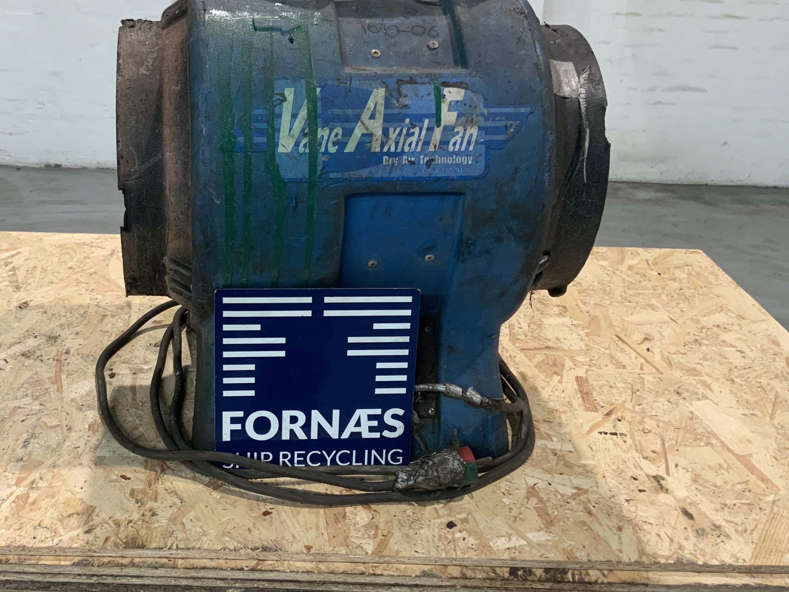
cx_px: 282
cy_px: 295
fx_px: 980
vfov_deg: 33.6
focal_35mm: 43
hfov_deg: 43.4
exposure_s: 1/50
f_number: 1.8
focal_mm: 3
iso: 125
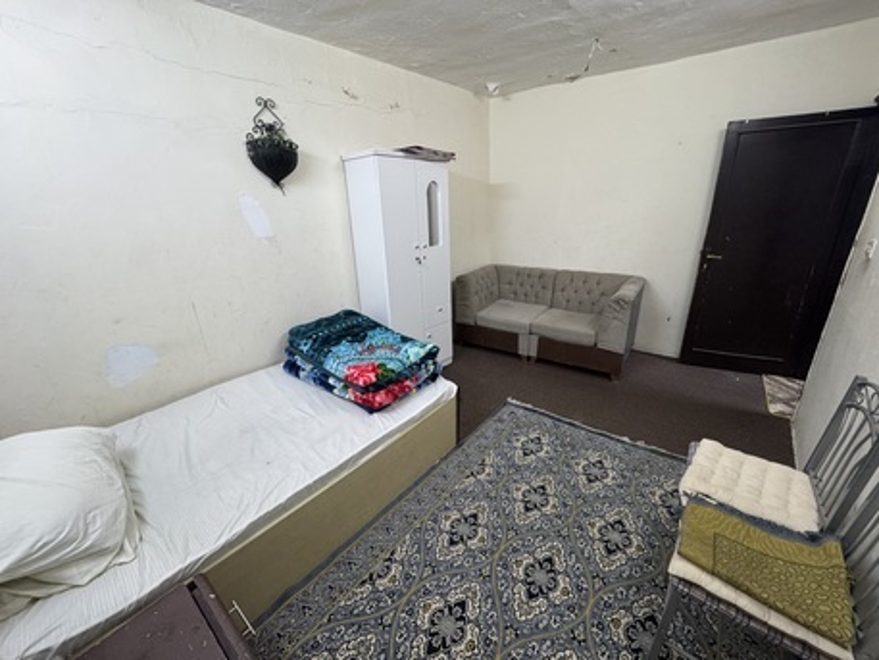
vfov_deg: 85.7
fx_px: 356
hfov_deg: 102.0
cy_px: 330
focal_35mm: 14
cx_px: 440
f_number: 2.2
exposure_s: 1/60
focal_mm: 2.22
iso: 400
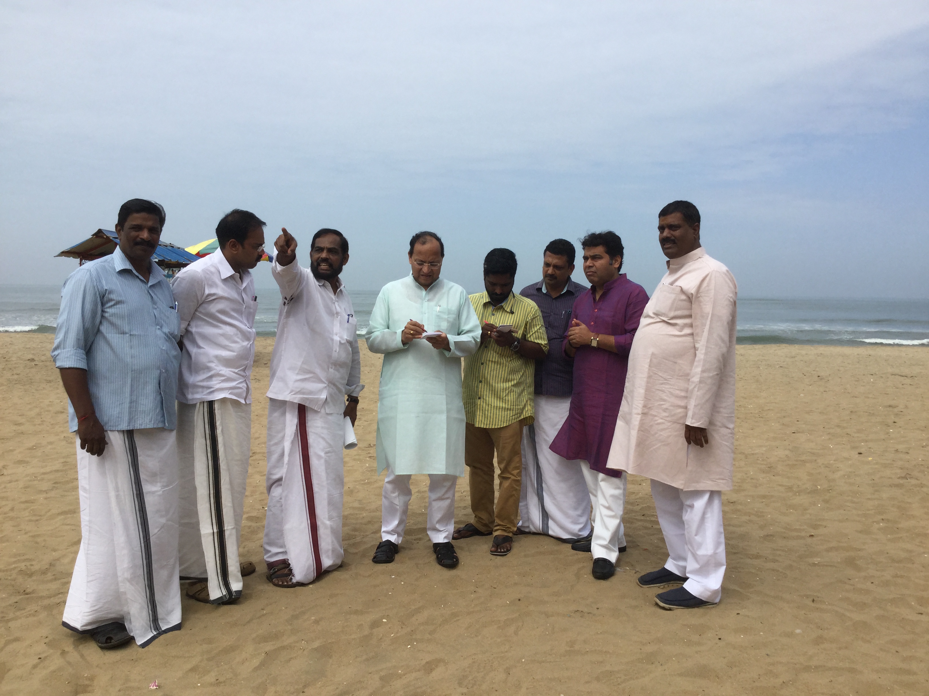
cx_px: 464
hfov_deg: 58.4
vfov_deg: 45.4
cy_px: 348
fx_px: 832
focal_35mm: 31
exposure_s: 1/1852
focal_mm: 3.3
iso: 25
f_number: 2.4
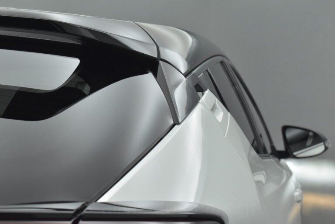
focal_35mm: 75
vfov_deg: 18.2
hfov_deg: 27.0
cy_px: 112
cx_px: 168
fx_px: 698
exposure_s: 1/125
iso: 1600
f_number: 7.1
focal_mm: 50
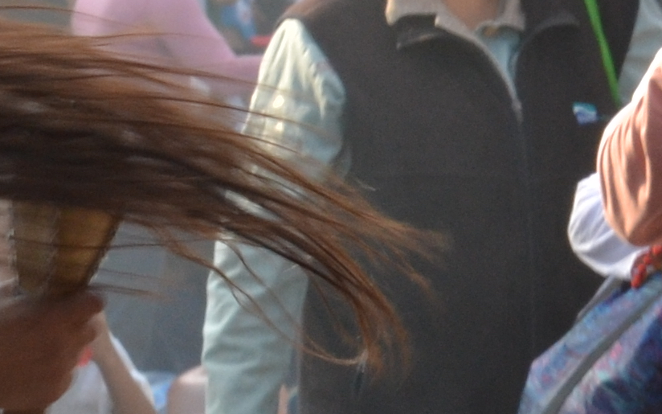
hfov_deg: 2.5
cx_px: -1030
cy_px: 715
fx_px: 15119
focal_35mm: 838
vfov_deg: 1.6
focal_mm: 98
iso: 400
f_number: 13
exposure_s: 1/125
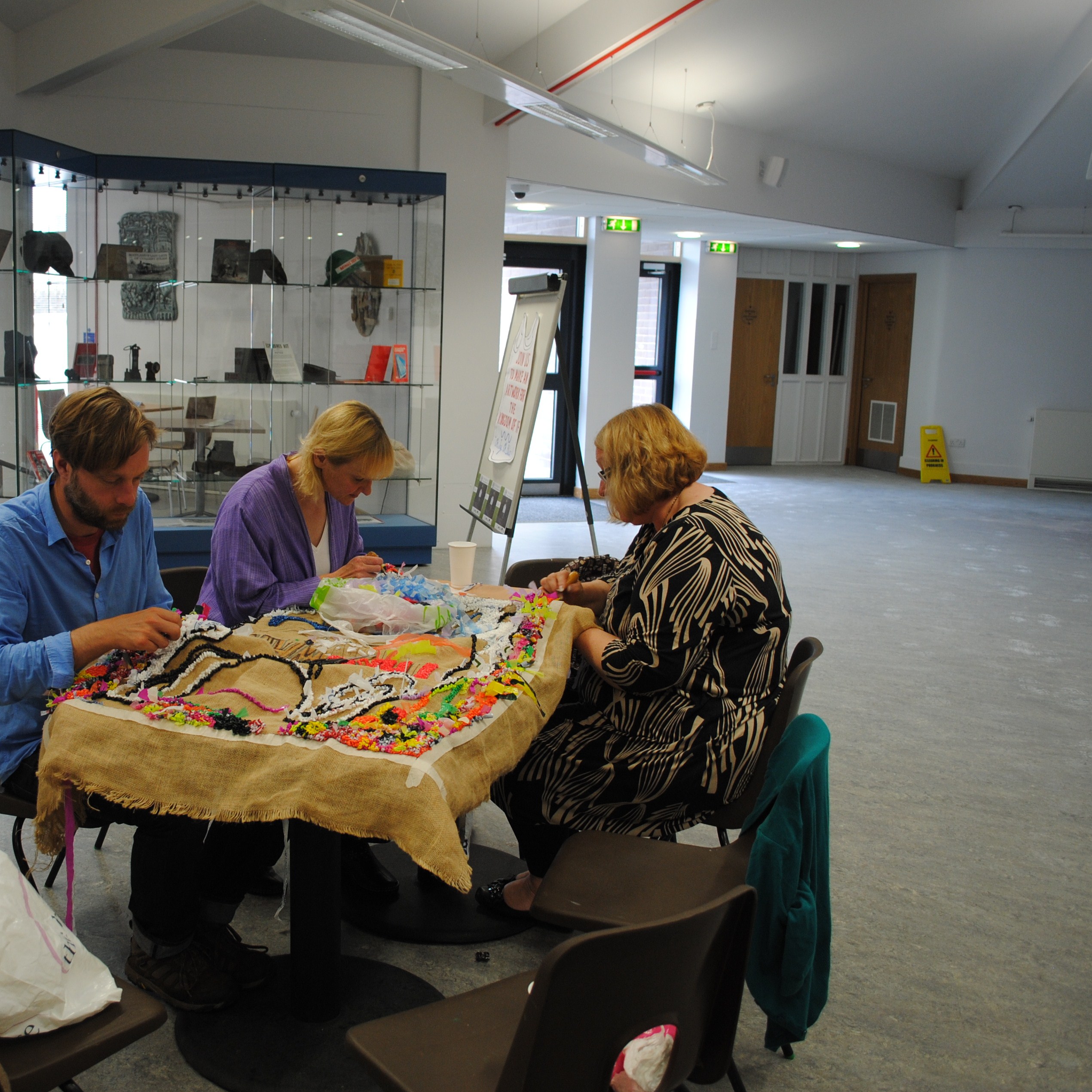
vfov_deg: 47.2
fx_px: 1249
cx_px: 364
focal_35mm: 35
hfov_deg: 46.5
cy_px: 549
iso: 200
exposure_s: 1/50
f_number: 3.5
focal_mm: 18
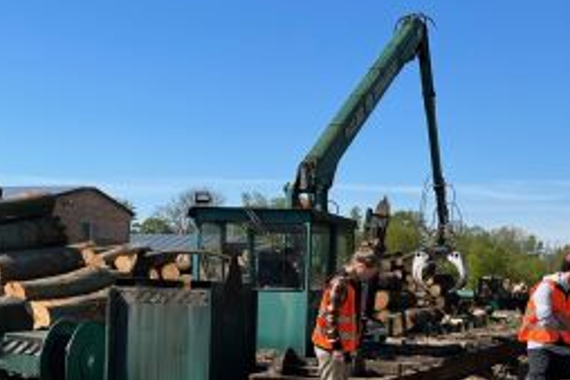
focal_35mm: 64
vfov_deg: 21.0
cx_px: 411
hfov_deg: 31.0
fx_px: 1013
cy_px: 292
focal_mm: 5.7
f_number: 1.5
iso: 50
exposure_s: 1/3704
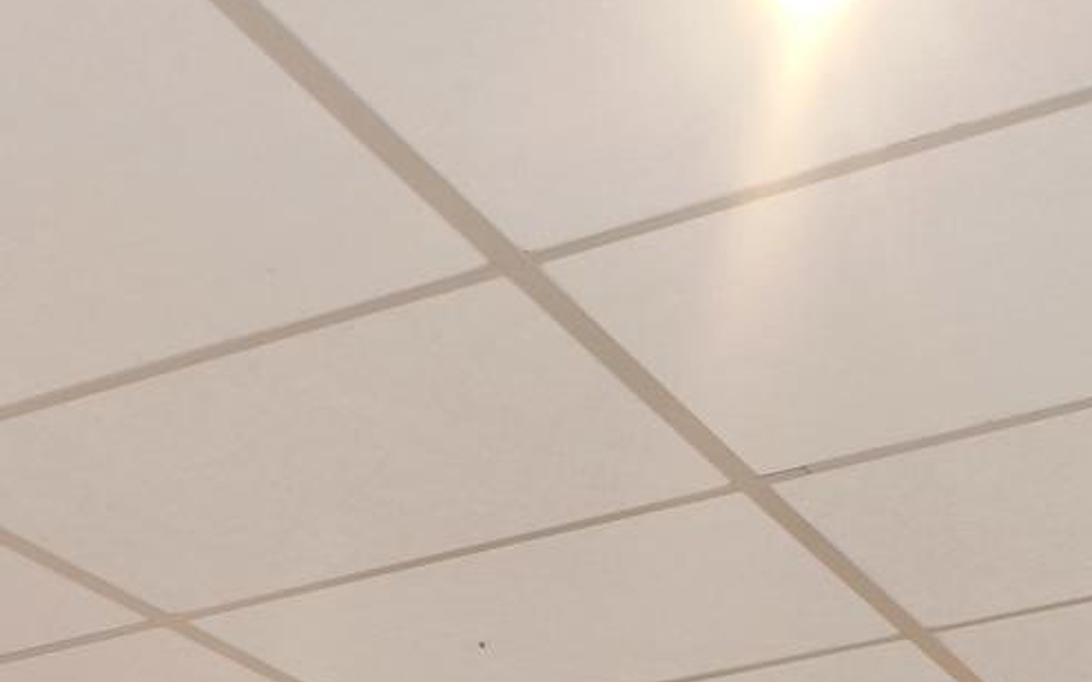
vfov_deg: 12.0
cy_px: 1419
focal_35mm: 95
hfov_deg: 20.7
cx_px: -142
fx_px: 2827
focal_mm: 6.14
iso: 1250
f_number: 1.65
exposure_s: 1/100
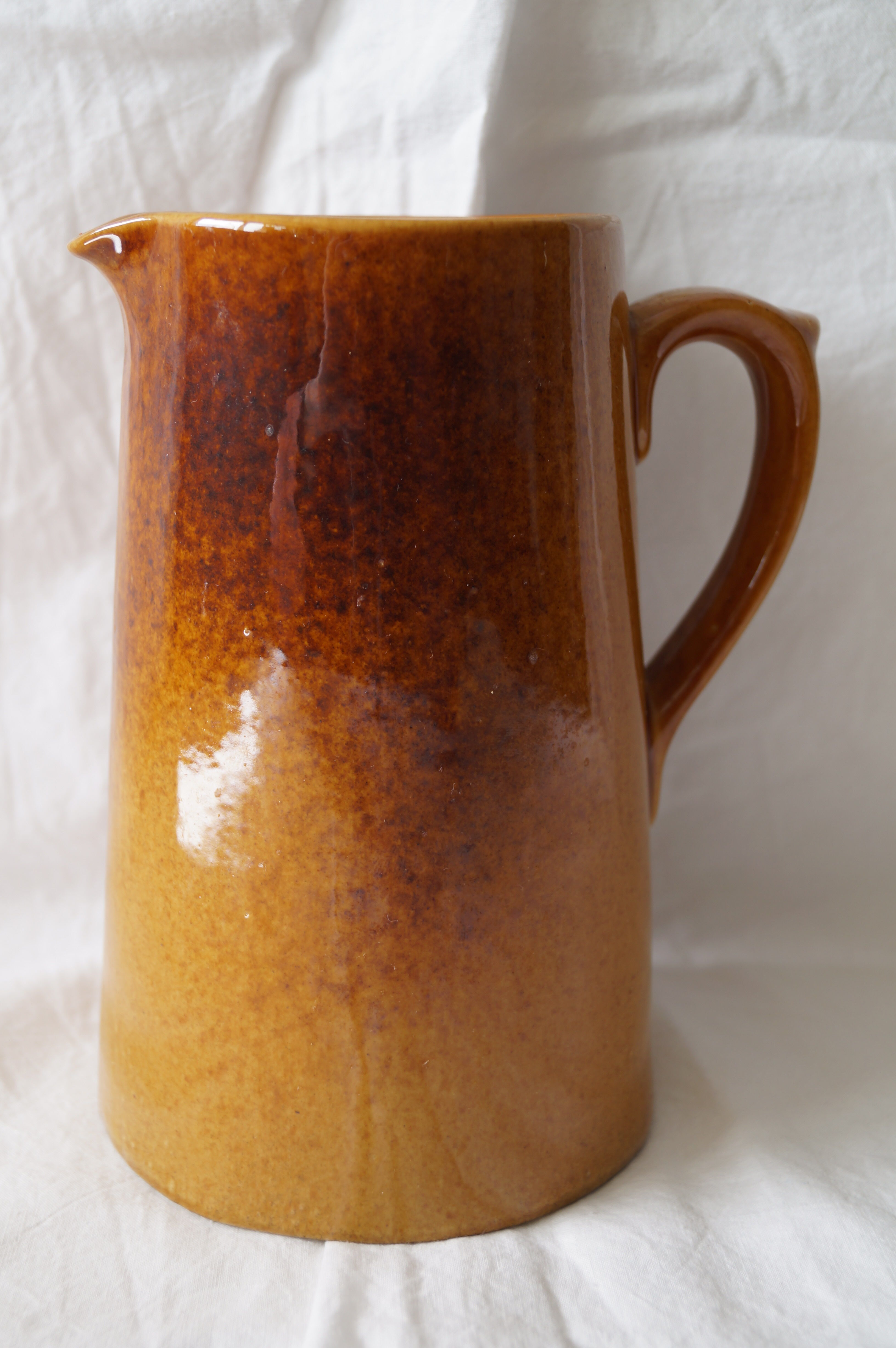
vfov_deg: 43.6
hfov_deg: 29.8
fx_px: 1684
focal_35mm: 45
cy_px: 674
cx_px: 448
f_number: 5
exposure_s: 1/80
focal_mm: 30
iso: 100
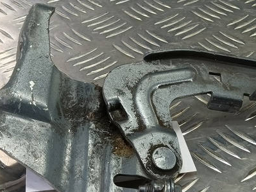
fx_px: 436
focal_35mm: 59
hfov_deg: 32.2
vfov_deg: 24.8
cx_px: 187
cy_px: 103
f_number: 1.6
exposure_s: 1/50
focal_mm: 4.11
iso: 113
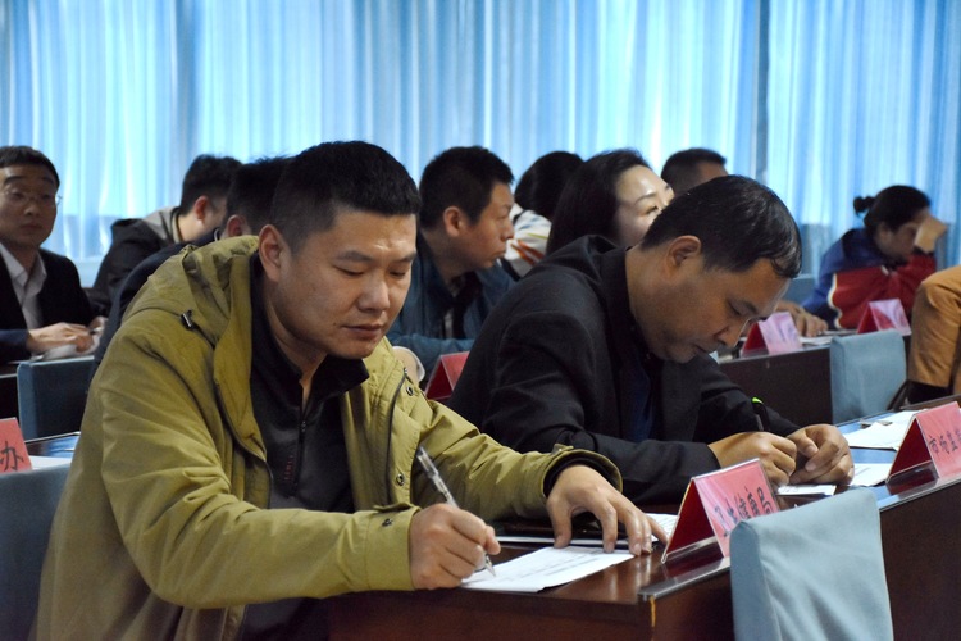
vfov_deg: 15.2
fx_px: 2402
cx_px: 480
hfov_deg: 22.6
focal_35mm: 90
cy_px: 320
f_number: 5
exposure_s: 1/80
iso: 2000
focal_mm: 60
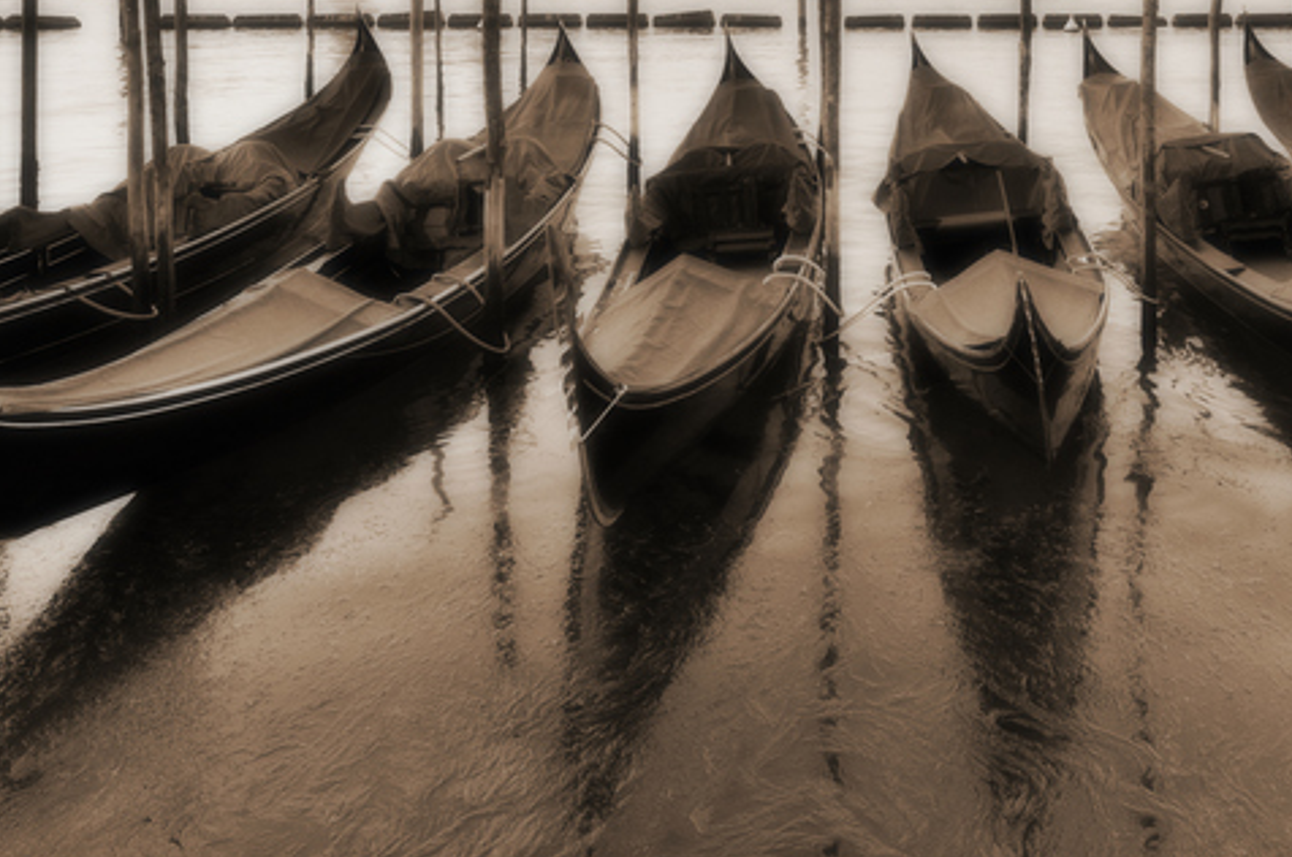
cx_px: 912
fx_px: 1219
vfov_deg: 37.5
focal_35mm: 34
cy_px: 184
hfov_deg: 54.1
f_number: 8
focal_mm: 12
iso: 400
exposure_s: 1/40
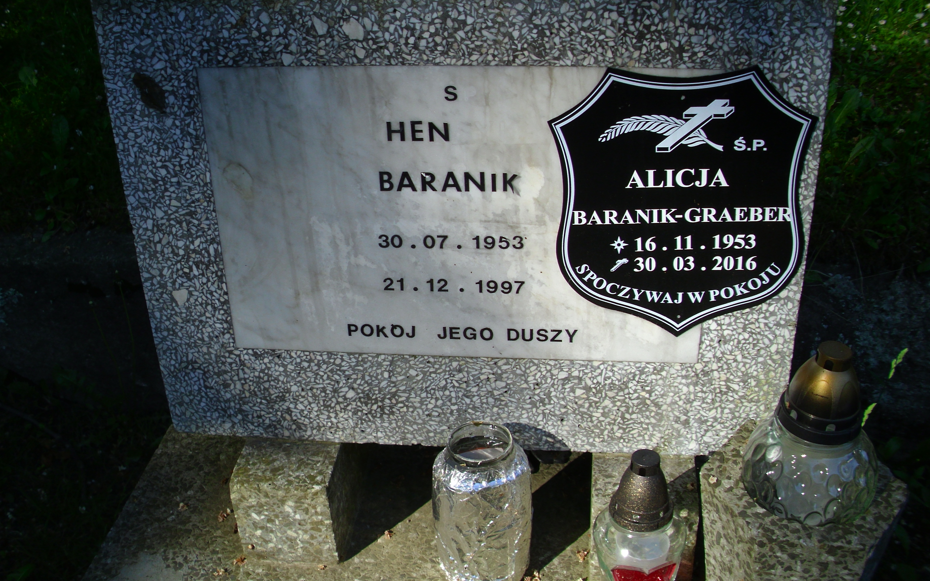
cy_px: 278
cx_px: 460
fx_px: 963
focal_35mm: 38
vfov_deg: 33.6
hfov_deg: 51.5
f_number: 3
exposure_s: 1/378
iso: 50
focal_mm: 6.2
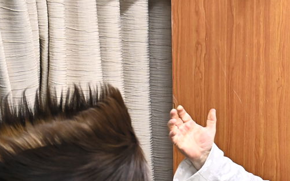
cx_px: 354
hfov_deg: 13.7
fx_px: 1170
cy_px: 262
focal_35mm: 148
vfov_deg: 8.7
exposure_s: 1/200
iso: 3200
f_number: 5
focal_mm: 52
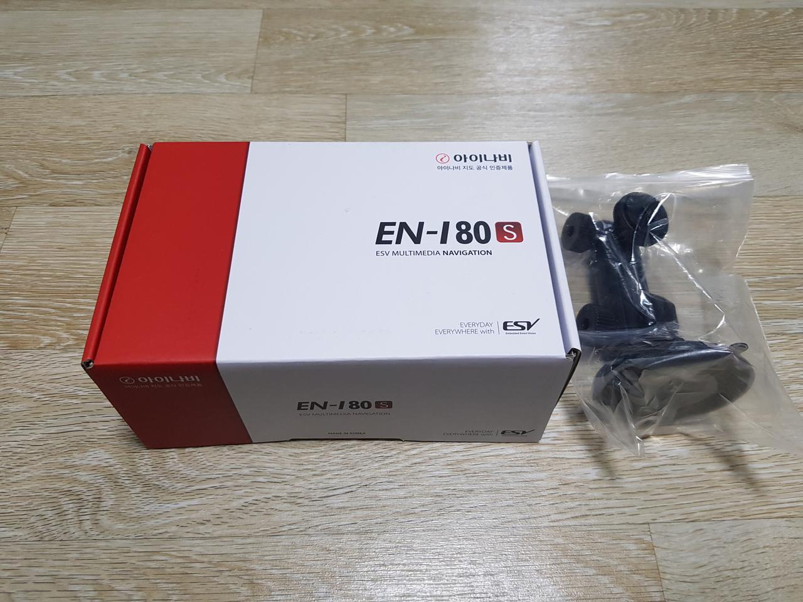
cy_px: 301
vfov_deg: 53.1
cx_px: 402
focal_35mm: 26
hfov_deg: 67.3
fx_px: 603
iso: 100
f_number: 1.7
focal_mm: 4.3
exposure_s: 1/60
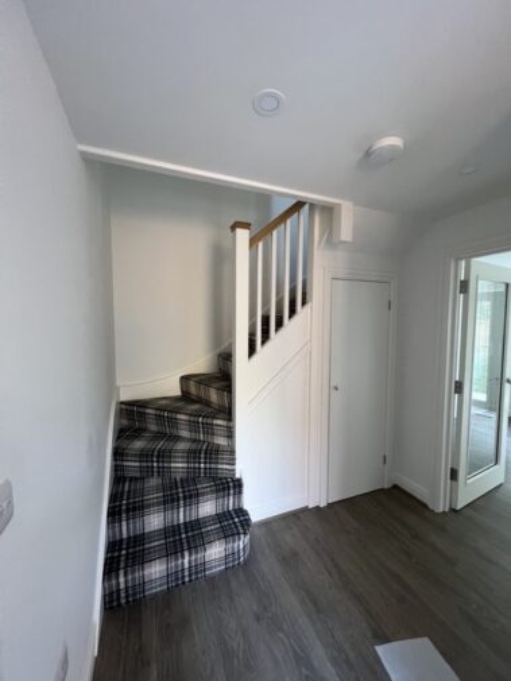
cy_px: 340
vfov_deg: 106.2
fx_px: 256
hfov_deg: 89.9
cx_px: 256
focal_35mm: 13
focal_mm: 1.57
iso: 250
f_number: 1.8
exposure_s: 1/99
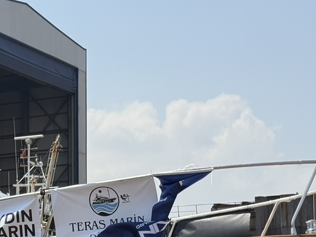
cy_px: 242
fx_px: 1141
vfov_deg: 11.7
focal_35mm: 125
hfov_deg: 15.3
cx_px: -33
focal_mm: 6.76
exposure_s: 1/4587
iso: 64
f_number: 1.78
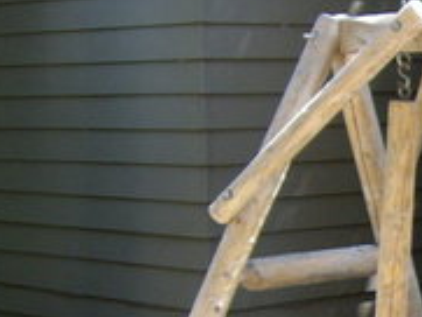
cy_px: 392
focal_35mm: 134
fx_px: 1635
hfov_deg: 13.7
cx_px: 657
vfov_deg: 10.9
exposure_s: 1/60
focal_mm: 6.2
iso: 100
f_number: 2.7
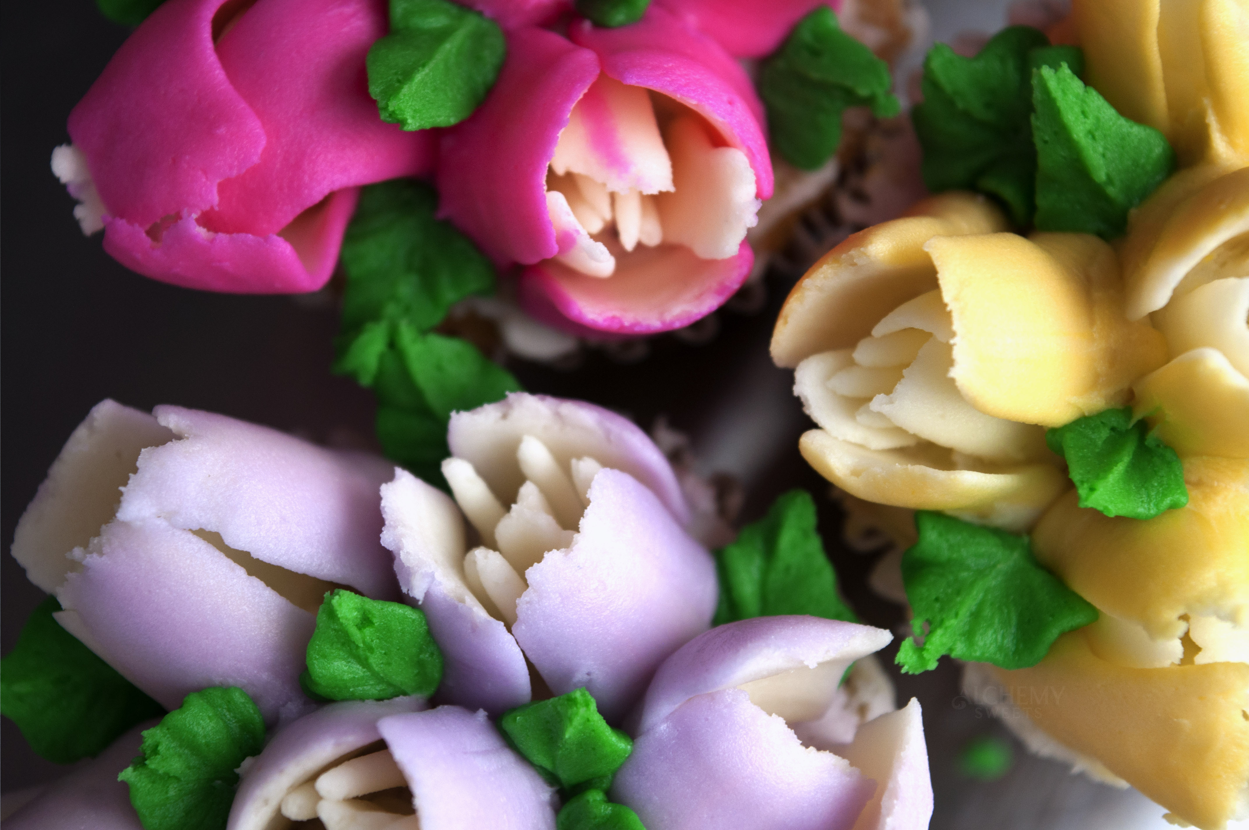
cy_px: 415
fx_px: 2703
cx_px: 624
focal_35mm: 78
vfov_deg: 17.4
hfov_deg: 26.0
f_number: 5.6
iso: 400
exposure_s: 1/100
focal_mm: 52
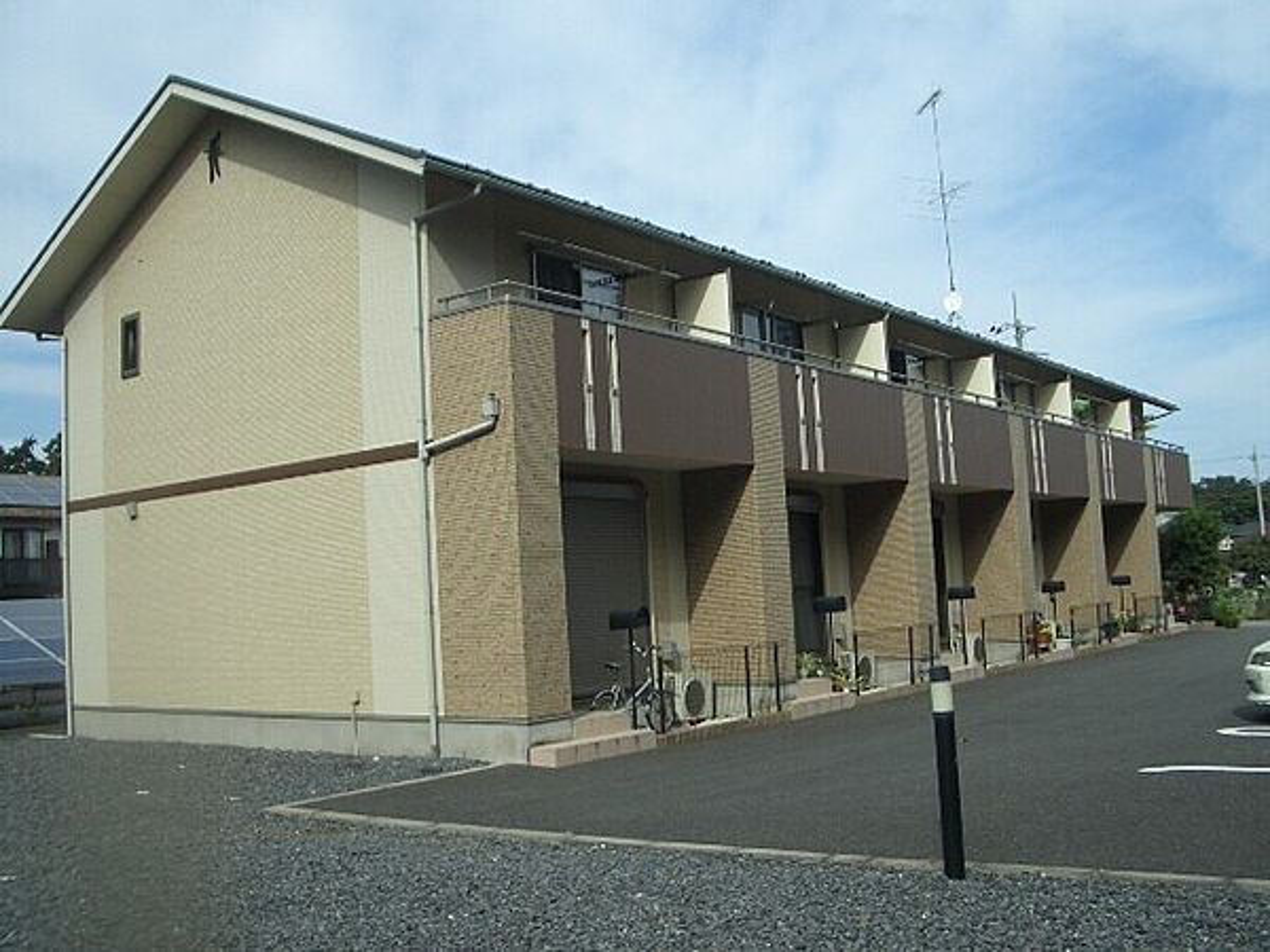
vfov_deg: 40.7
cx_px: 635
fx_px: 1284
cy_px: 476
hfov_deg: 52.6
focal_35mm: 35
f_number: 4.3
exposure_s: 1/500
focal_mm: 5.8
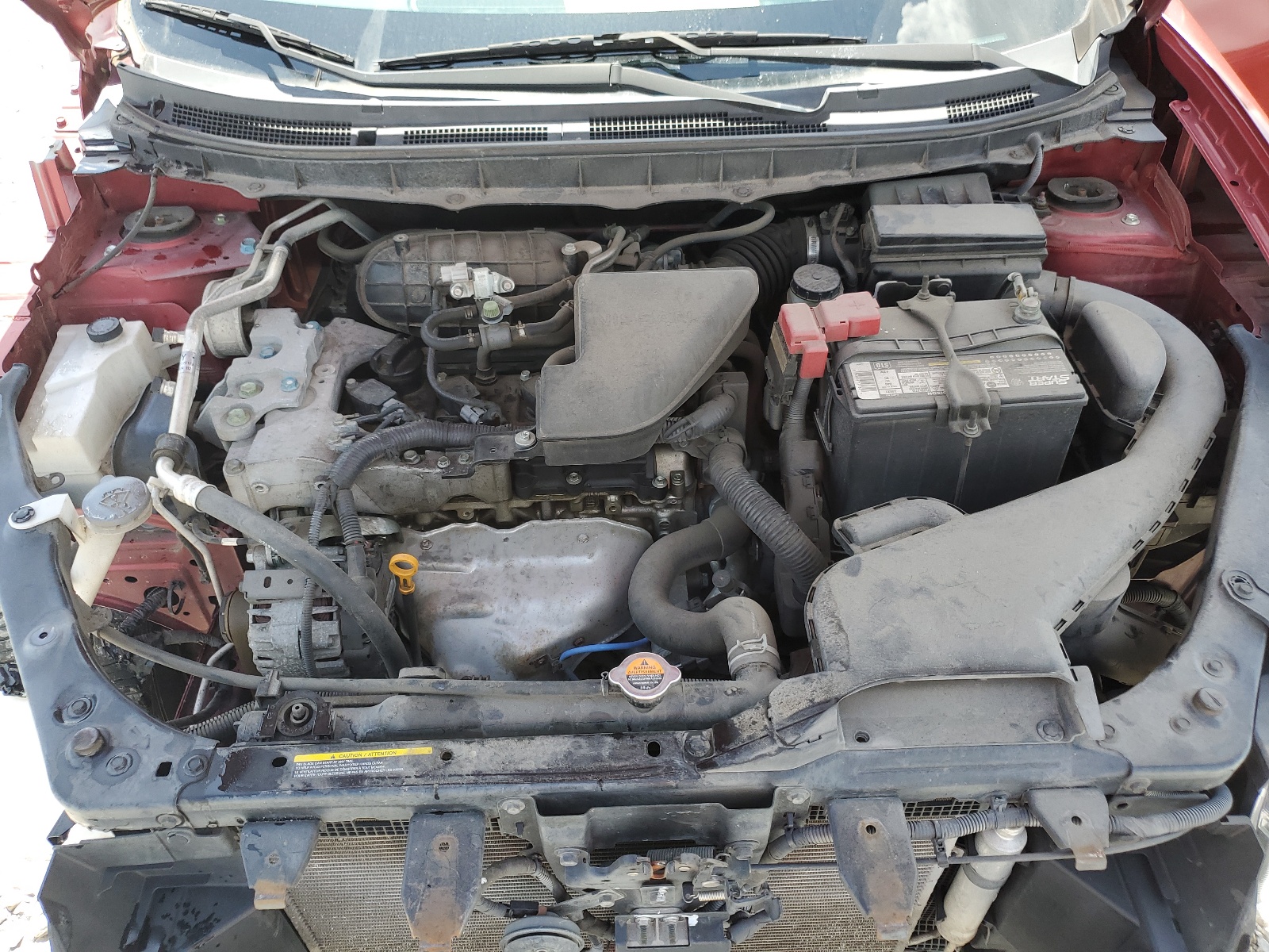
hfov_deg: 67.3
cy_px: 476
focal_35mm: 26
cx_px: 634
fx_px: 953
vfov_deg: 53.1
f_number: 1.5
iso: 50
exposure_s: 1/417
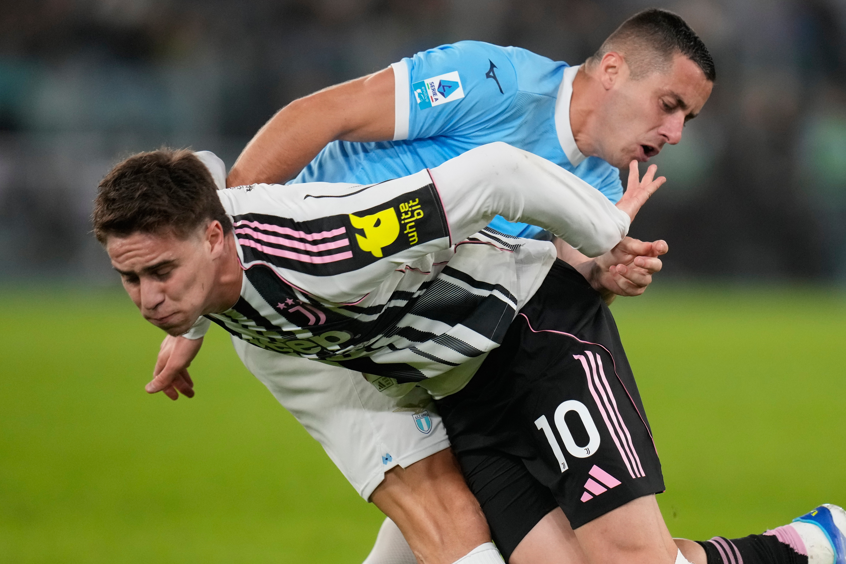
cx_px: 606
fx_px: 14075
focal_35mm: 599
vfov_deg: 2.3
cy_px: 411
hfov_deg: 3.4
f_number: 3.2
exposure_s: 1/2500
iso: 4000
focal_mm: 400
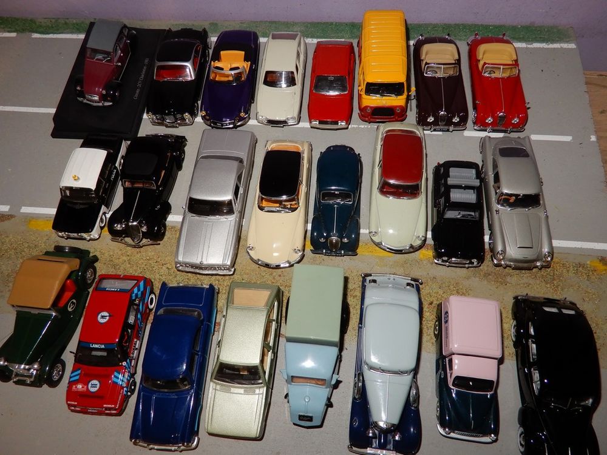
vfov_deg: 49.7
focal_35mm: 28
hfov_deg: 63.4
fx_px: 491
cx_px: 304
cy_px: 228
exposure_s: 1/30
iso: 200
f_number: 3.5
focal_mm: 5
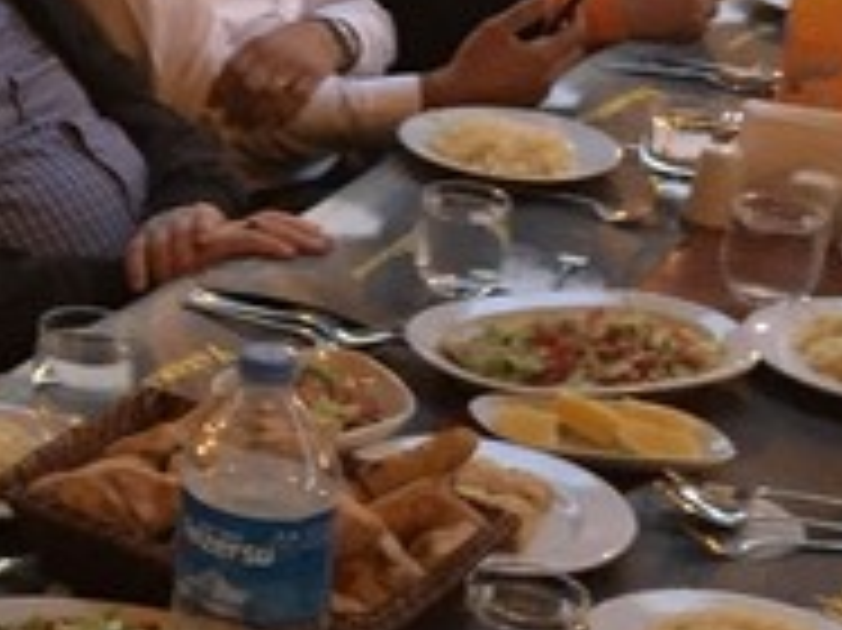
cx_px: -338
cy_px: 126
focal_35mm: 104
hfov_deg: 17.4
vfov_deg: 14.1
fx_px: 2528
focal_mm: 4.15
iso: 500
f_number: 2.2
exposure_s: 1/17
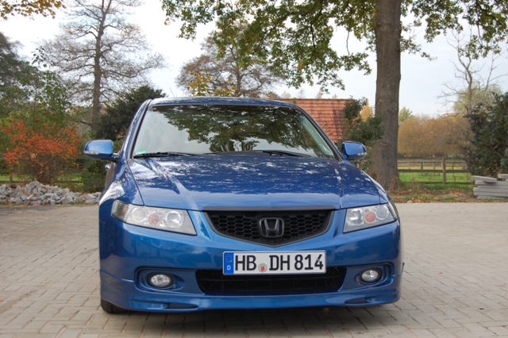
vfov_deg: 23.8
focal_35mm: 57
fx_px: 804
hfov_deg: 35.1
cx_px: 254
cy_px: 169
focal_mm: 38
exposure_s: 1/125
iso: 250
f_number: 5.6
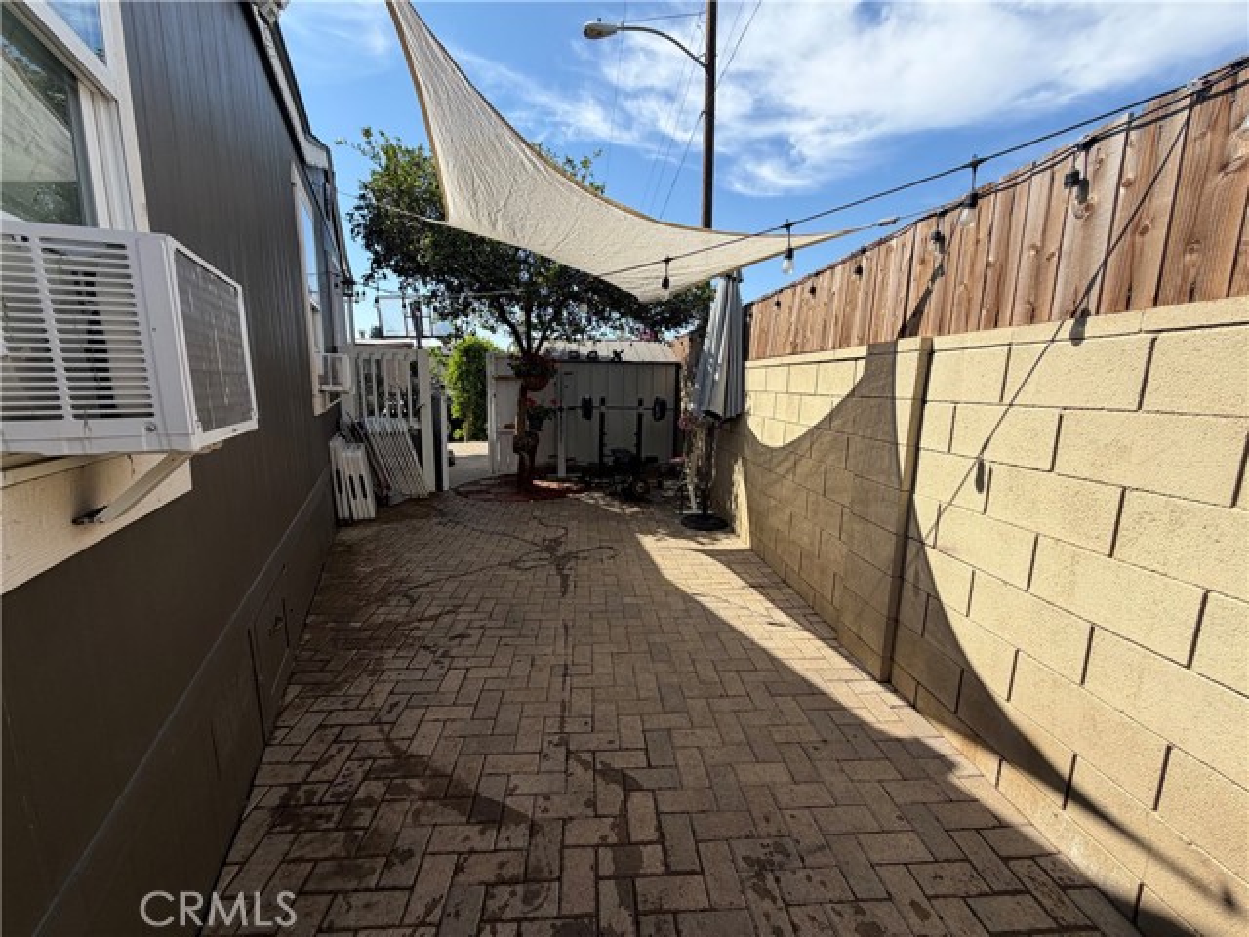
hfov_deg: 102.1
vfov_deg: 85.7
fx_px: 505
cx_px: 624
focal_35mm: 14
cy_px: 468
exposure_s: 1/770
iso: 25
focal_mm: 2.22
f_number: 2.2
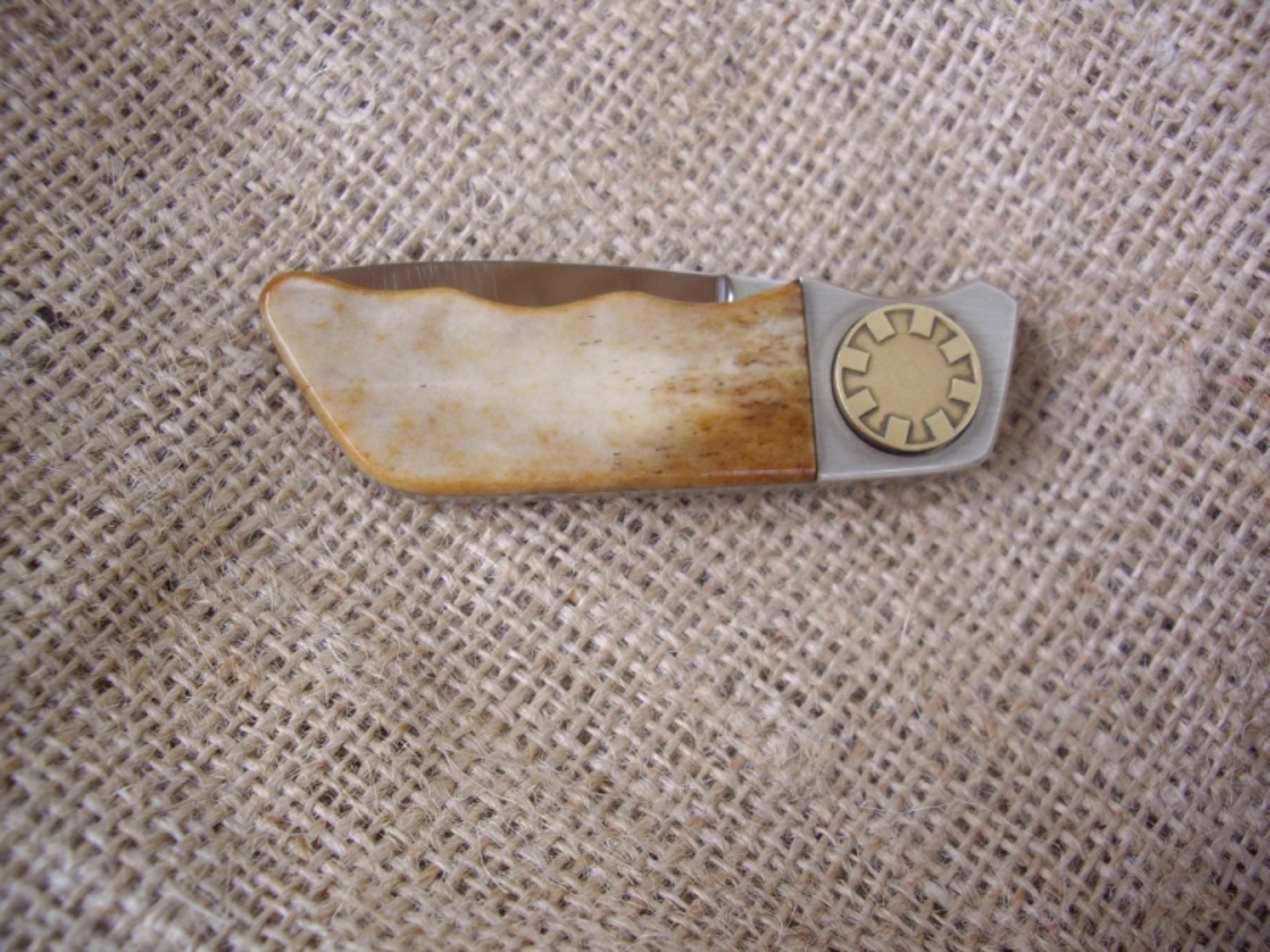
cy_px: 476
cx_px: 635
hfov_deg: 49.0
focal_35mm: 38
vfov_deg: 37.7
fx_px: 1394
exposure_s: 1/50
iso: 200
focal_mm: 7.9
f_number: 2.8
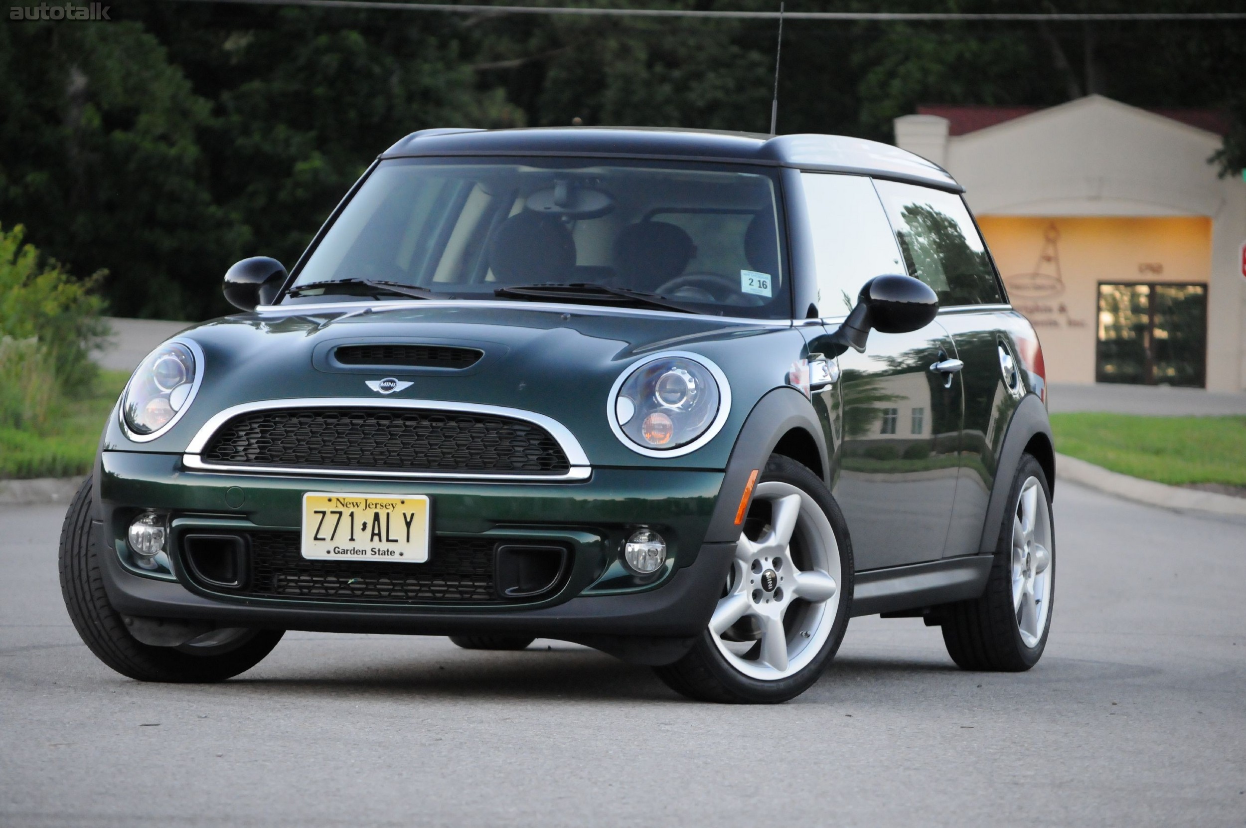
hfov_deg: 11.8
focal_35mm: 174
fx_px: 6016
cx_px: 623
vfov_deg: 7.9
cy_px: 414
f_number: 5
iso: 2000
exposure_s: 1/250
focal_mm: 116
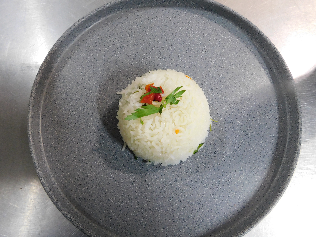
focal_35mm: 23
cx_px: 158
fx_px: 210
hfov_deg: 73.9
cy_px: 118
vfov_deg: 58.9
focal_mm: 4
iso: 400
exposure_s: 1/25
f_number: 3
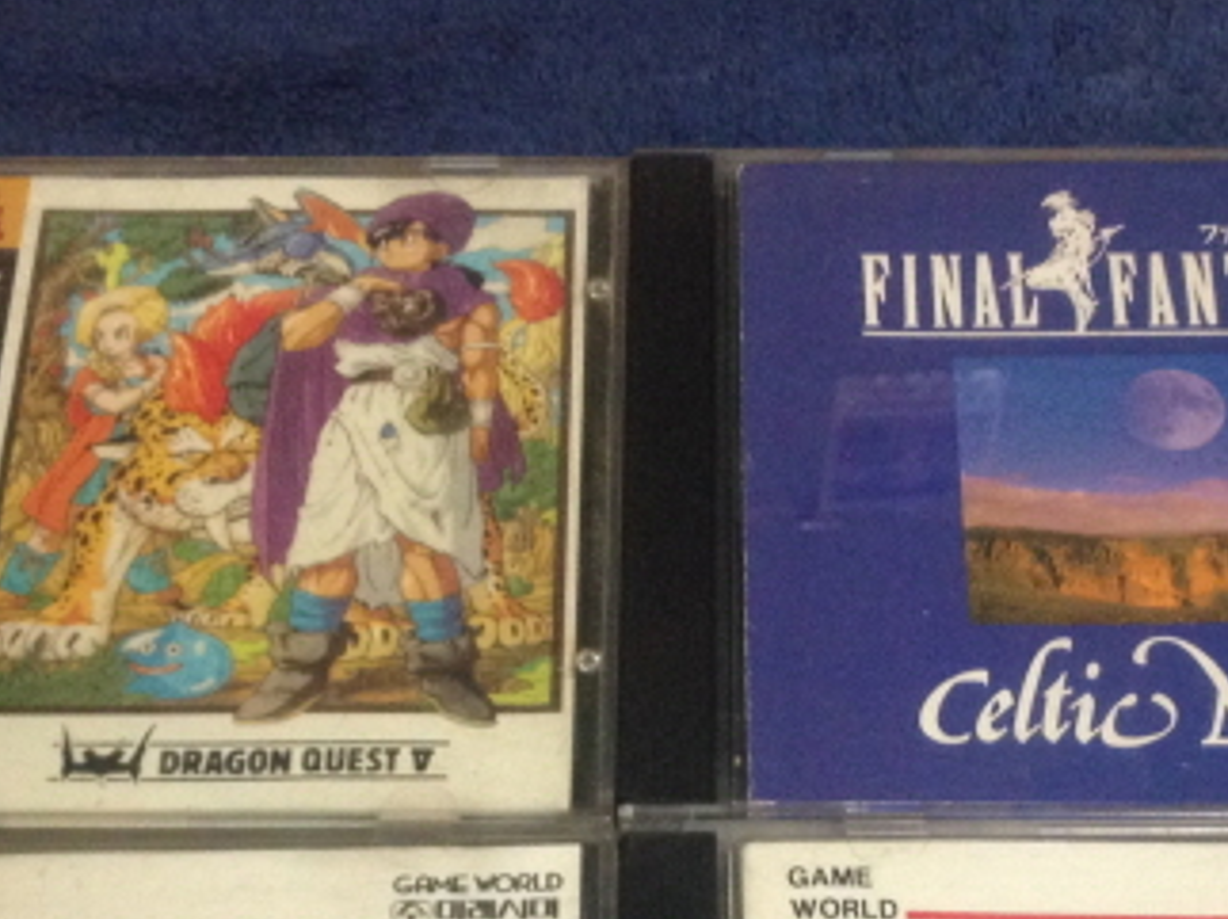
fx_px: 3084
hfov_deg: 22.5
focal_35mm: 87
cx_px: 664
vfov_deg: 16.5
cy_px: 991
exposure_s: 1/20
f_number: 2.4
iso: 250
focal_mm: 4.28
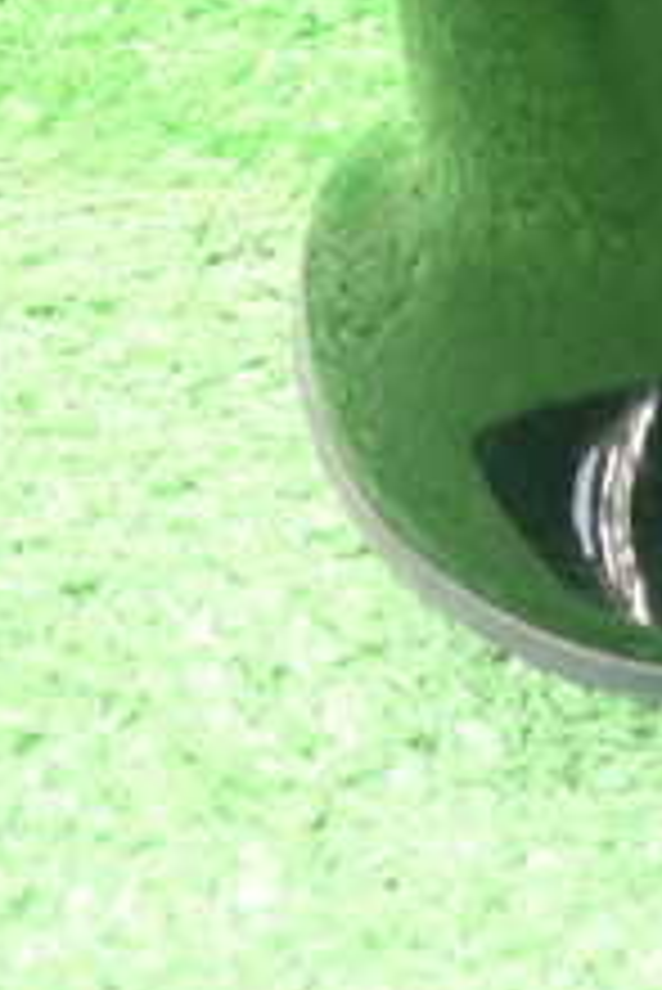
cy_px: 18
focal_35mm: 85
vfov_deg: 23.0
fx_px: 2341
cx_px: 1013
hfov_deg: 14.9
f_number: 2.3
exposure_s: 1/50
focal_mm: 5.5
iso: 800
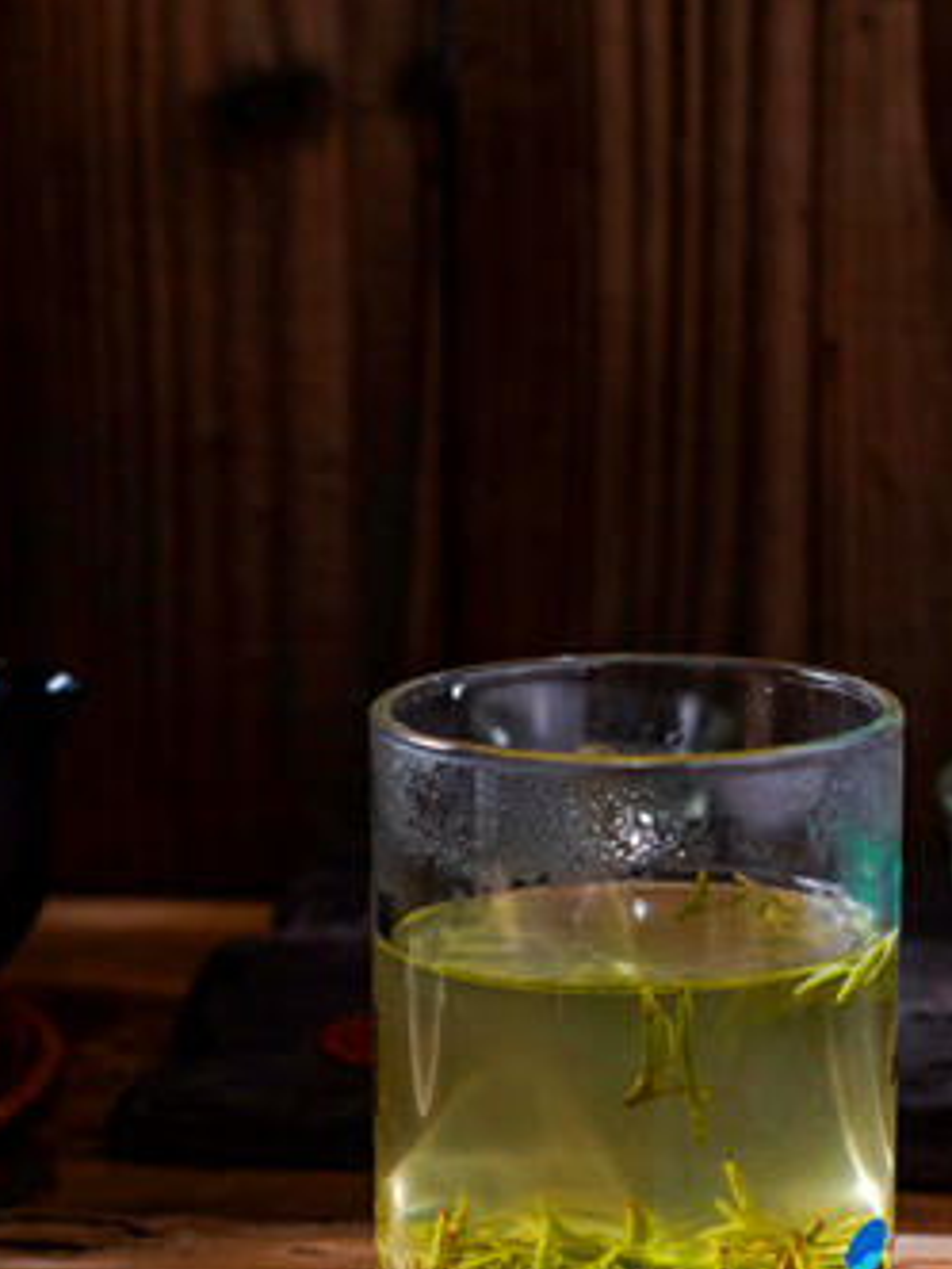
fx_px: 4510
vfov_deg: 15.9
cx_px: 42
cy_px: 1066
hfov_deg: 11.9
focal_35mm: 123
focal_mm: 50
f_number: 5.6
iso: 100
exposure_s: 1/100
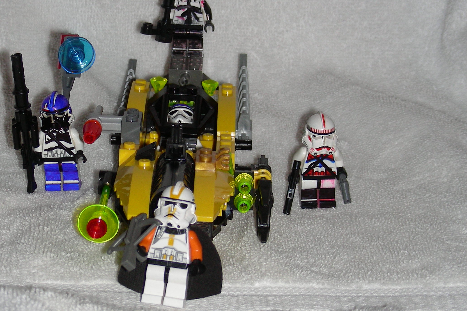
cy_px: 148
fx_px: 1284
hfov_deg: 20.6
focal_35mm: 99
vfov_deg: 13.8
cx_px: 174
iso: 50
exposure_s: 1/60.1
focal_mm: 11.7
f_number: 3.5
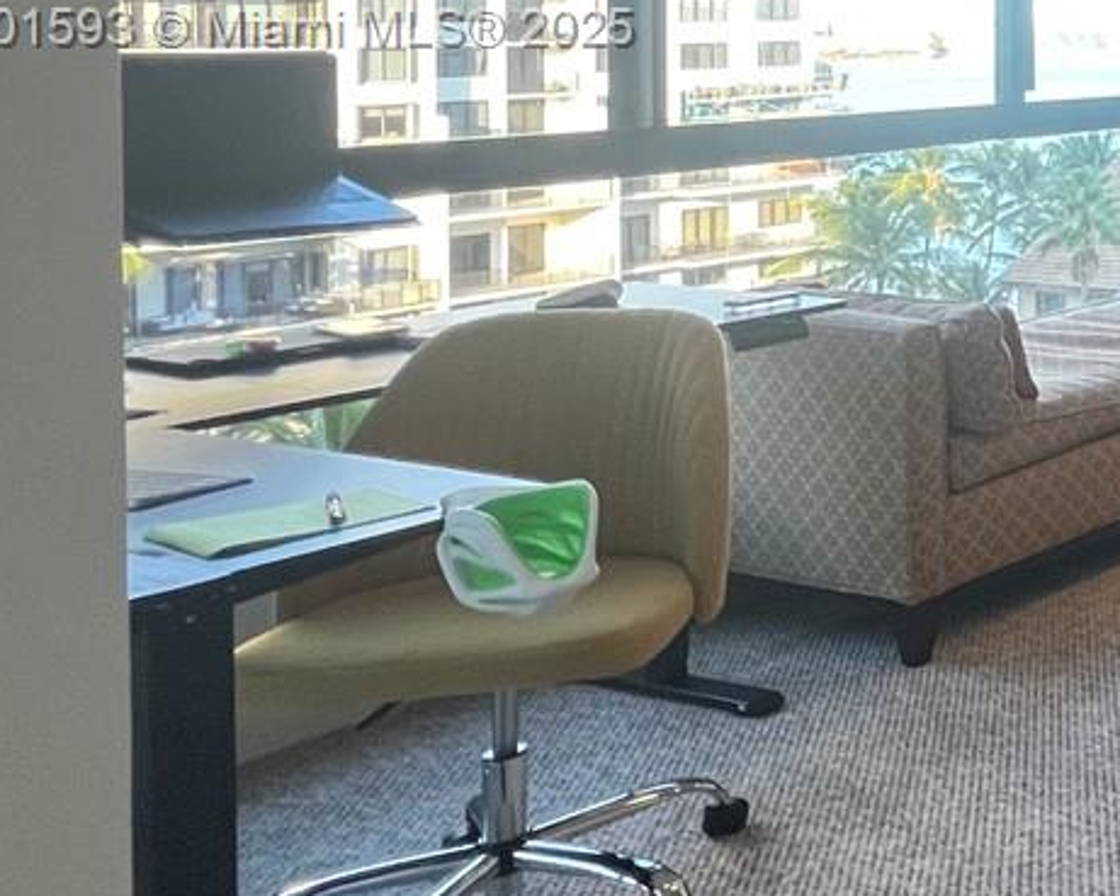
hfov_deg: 26.0
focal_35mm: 44
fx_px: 1459
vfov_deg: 31.9
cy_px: 32
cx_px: 1800
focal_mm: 1.57
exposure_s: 1/120
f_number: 1.8
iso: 200
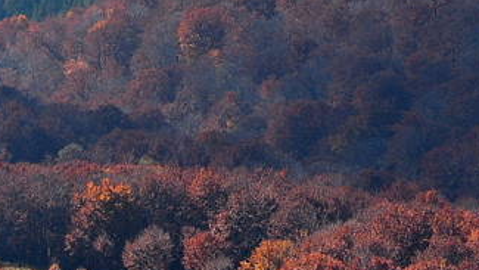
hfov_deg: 7.8
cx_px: 203
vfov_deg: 4.3
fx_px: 3532
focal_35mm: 278
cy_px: -170
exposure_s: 1/320
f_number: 9
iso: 400
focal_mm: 48
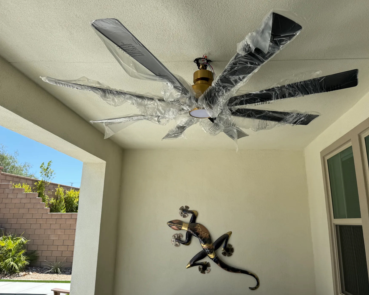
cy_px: 148
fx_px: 284
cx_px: 204
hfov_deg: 65.9
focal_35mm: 26
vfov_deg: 54.9
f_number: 1.78
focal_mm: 6.76
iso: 80
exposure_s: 1/1721
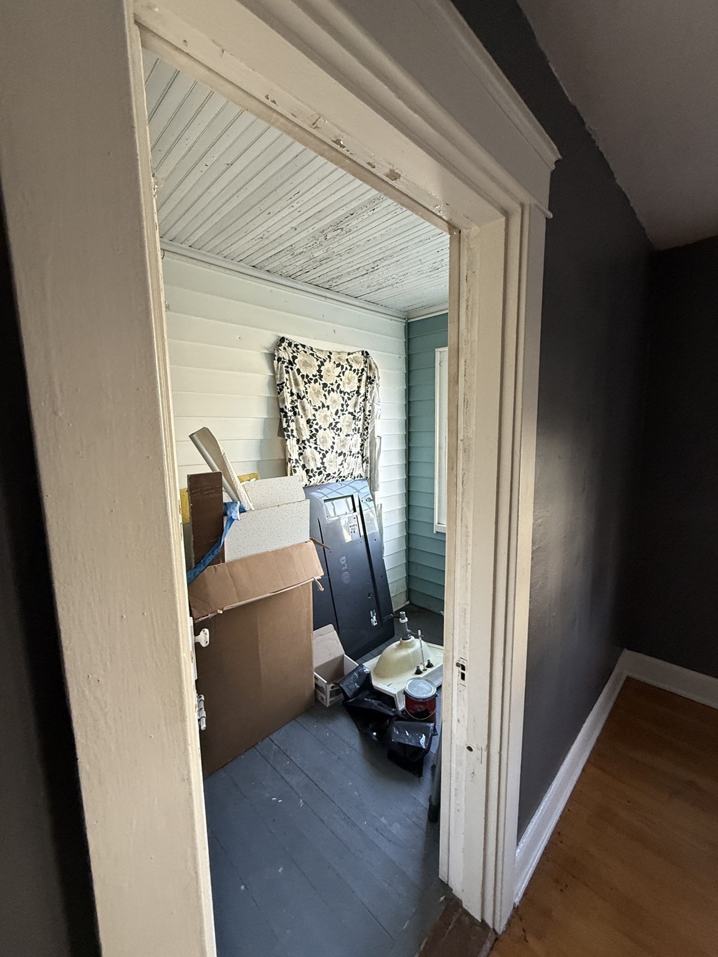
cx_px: 359
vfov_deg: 102.1
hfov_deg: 85.7
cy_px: 478
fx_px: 387
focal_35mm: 14
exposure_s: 1/99
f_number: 2.2
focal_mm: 2.22
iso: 200
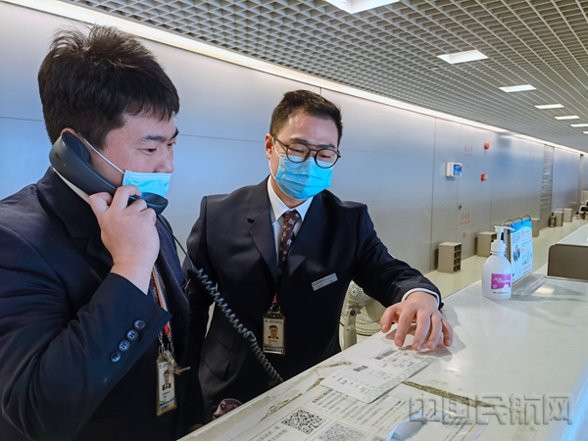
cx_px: 294
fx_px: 459
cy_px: 220
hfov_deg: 65.3
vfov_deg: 51.4
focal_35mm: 27
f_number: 1.9
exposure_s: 1/50
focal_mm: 6.67
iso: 125
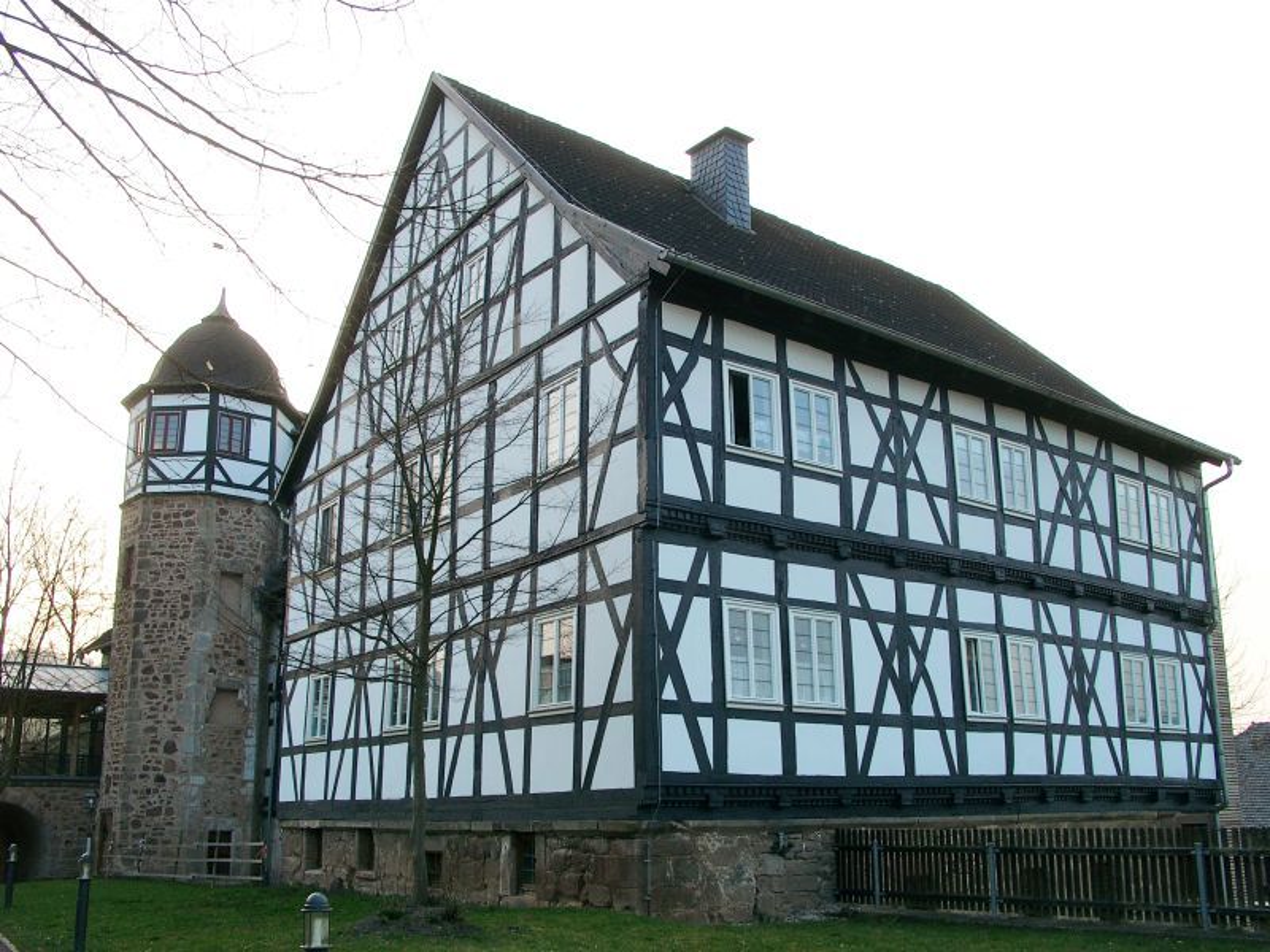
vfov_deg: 41.8
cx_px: 635
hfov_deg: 54.0
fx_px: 1247
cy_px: 476
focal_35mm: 34
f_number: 4
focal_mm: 7.13
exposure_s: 1/133
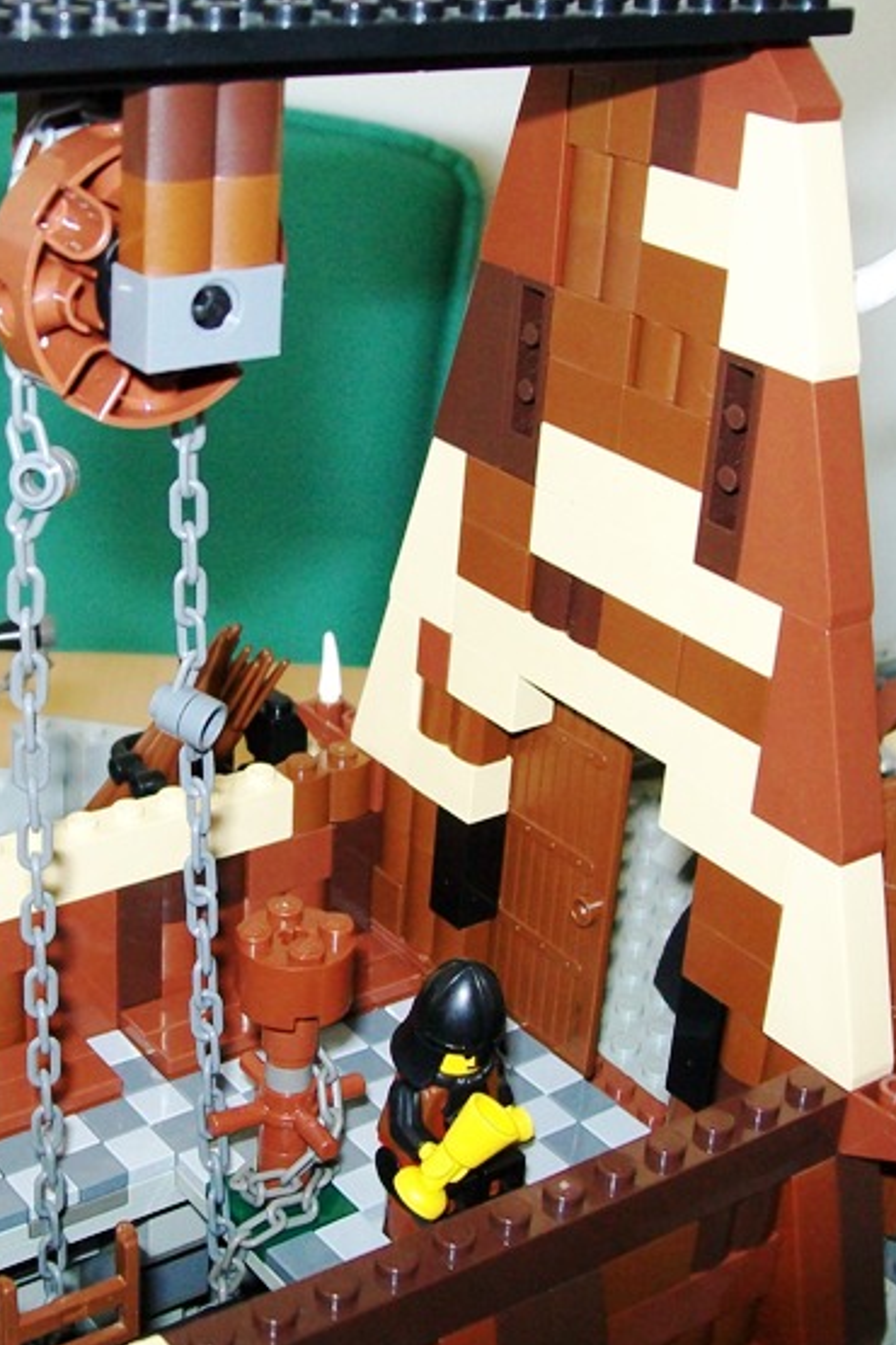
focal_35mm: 54
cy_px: 642
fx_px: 2016
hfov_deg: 24.9
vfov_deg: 36.9
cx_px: 264
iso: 160
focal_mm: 6
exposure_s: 1/60
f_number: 2.7
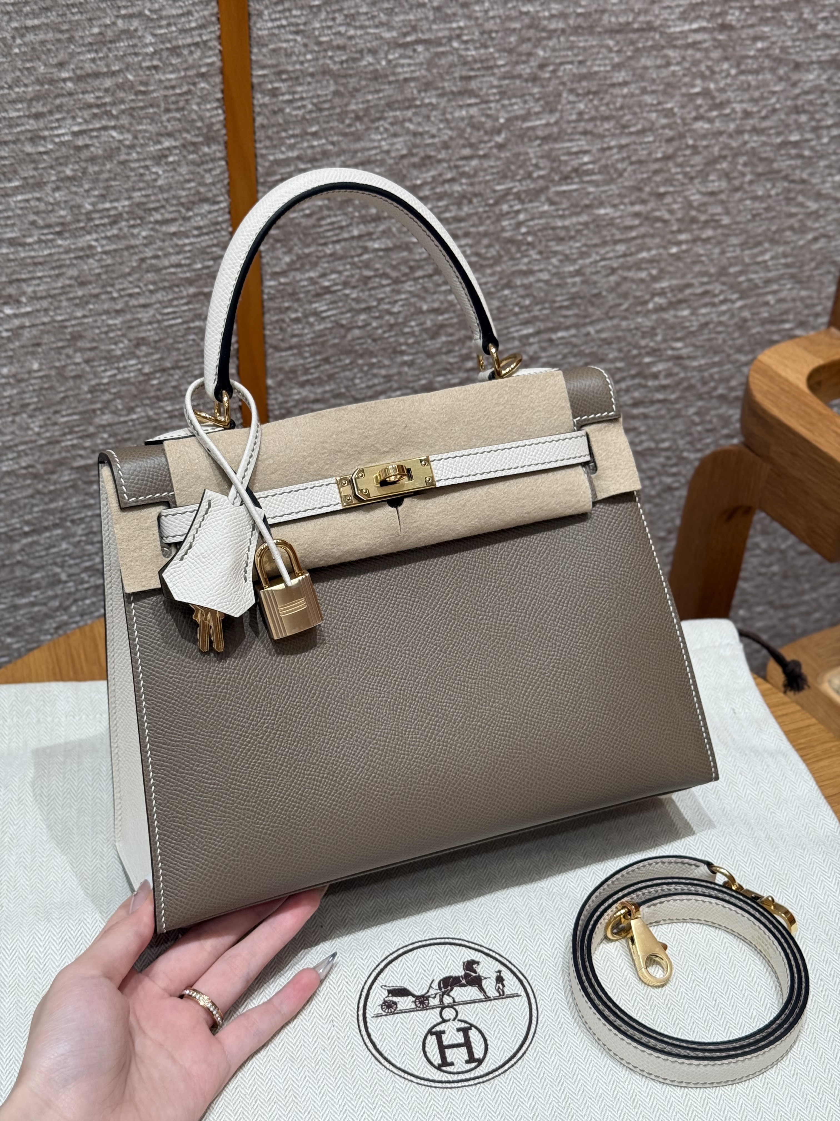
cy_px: 560
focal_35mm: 48
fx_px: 1553
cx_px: 420
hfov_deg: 30.3
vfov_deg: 39.7
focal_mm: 6.76
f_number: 1.78
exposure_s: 1/112
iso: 100
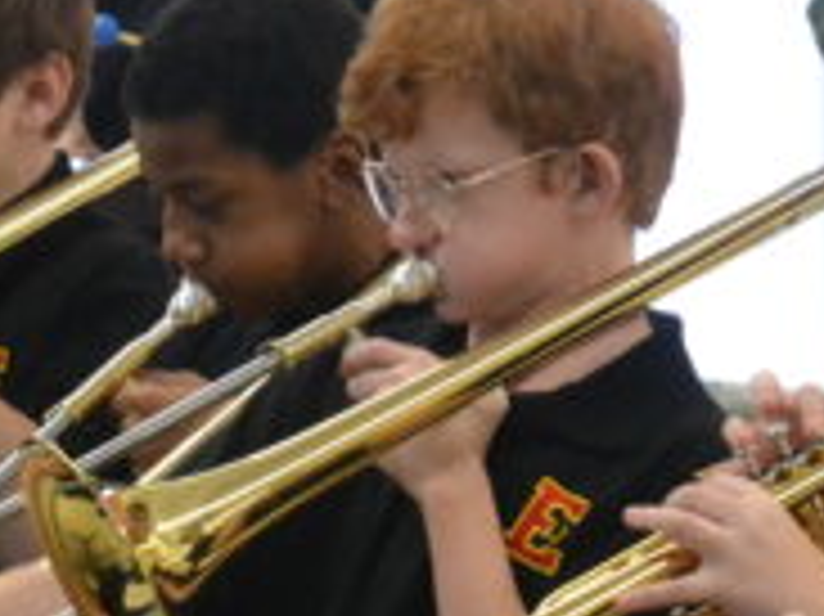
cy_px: 558
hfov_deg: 4.8
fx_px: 9825
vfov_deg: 3.6
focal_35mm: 413
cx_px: 302
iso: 3200
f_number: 4.5
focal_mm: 70
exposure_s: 1/125
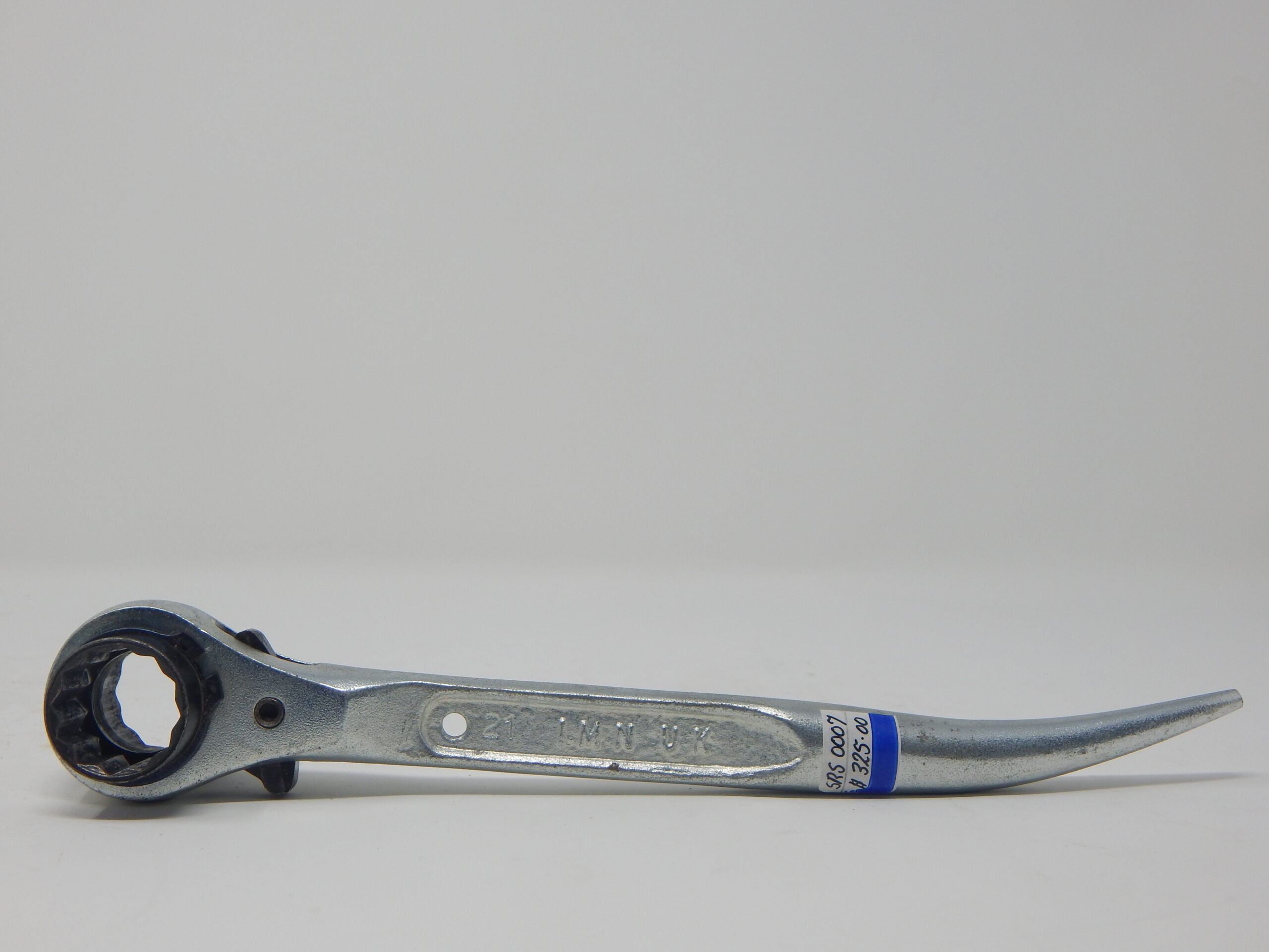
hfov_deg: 39.7
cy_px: 476
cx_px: 634
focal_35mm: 48
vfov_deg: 30.3
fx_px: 1760
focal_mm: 8.6
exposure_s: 1/100
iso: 125
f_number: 3.7
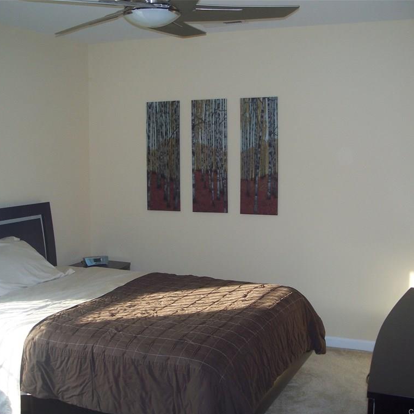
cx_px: 193
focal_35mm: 44
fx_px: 595
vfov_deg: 38.3
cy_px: 208
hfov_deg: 38.3
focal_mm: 7.8
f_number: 2.8
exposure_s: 1/60
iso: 125
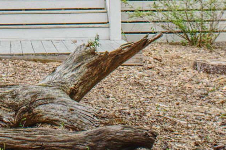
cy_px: -127
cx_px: 23
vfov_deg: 10.0
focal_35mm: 128
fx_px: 802
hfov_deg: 15.9
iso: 400
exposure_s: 1/1000
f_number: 5.6
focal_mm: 18
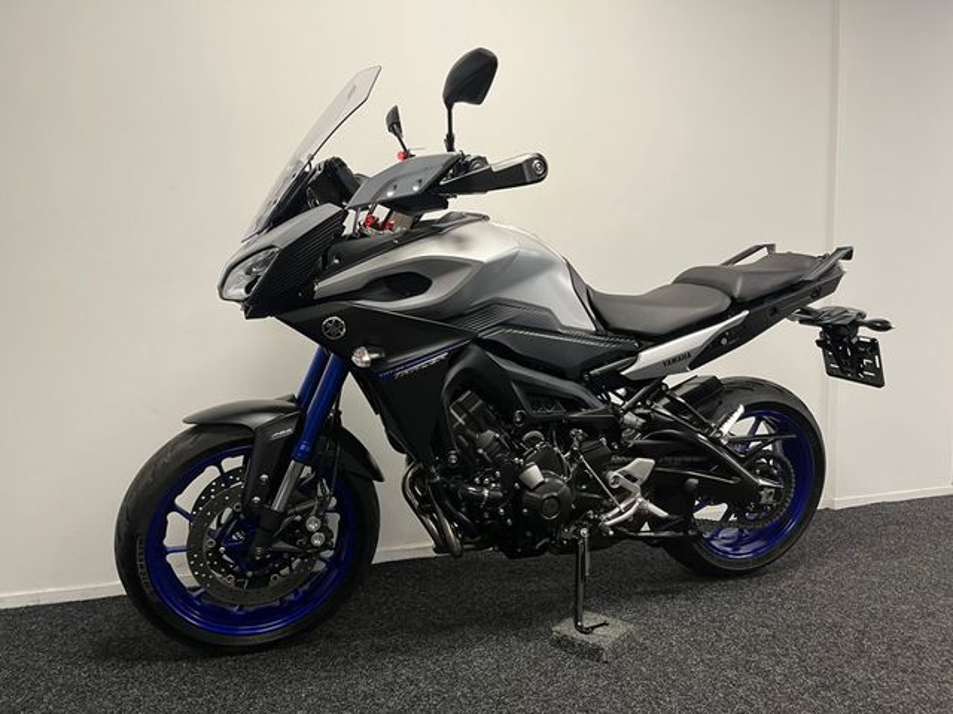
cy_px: 357
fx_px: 716
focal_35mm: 26
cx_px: 476
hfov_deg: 67.3
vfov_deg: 53.1
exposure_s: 1/50
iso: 80
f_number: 1.6
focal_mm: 5.1
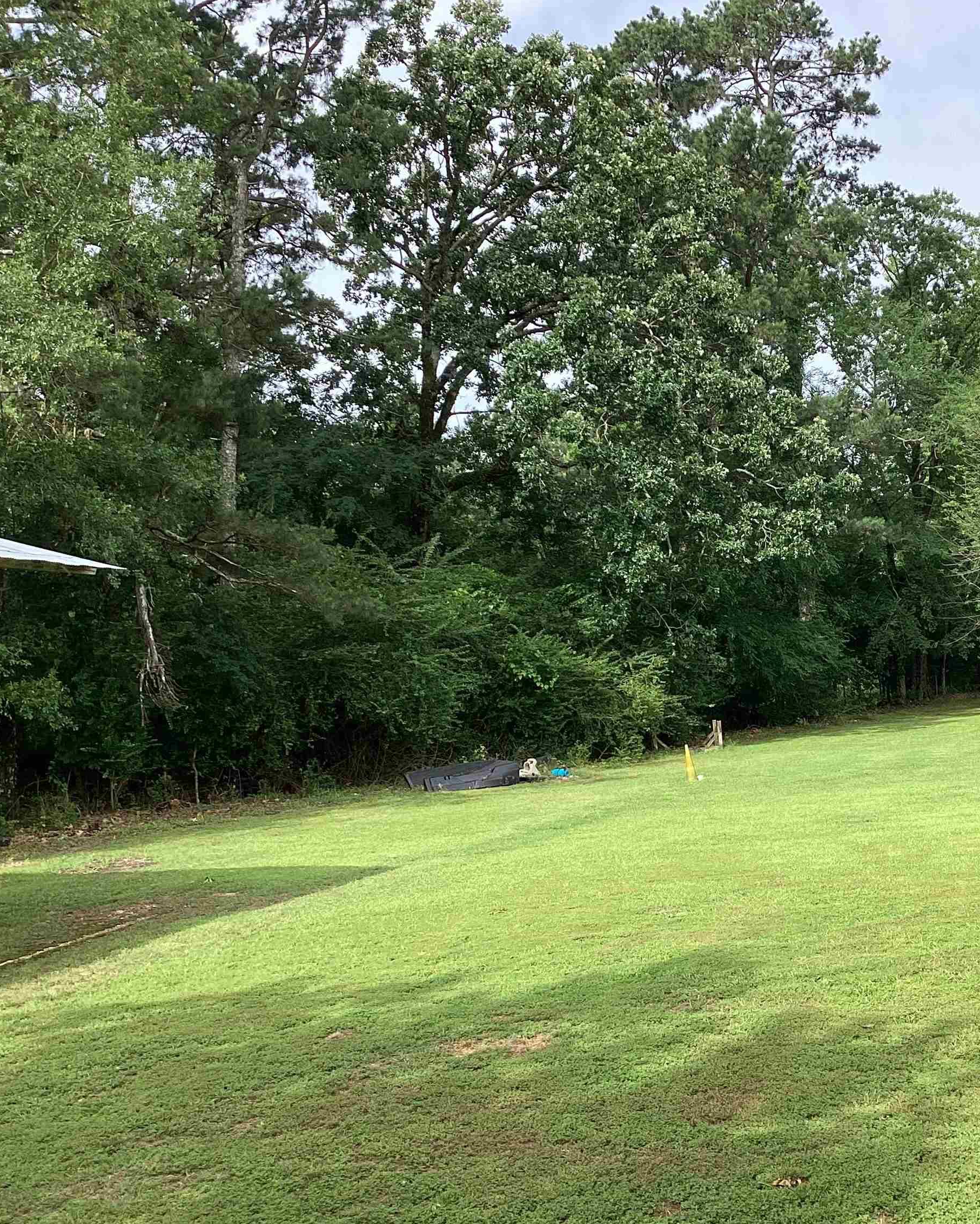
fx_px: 1486
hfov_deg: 35.3
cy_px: 620
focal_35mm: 41
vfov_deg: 44.8
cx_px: 793
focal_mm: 3.3
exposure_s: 1/390
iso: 25
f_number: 2.4
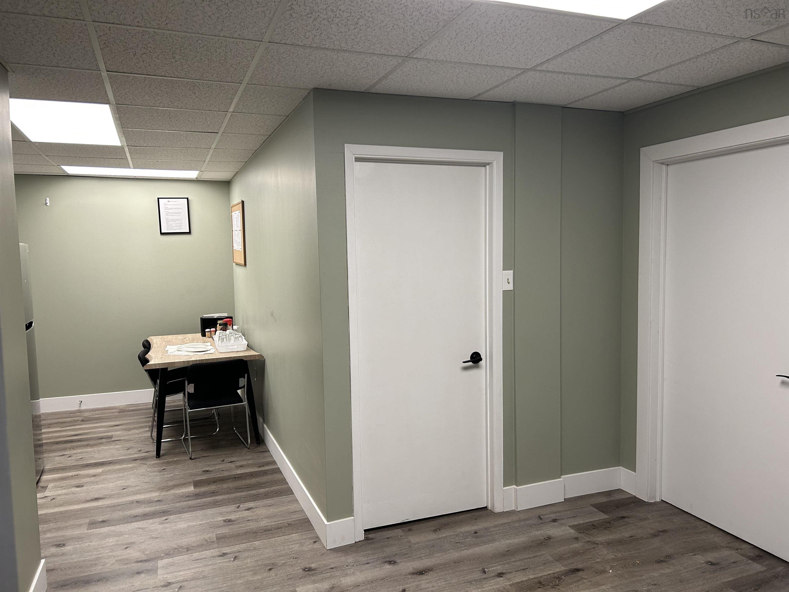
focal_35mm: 26
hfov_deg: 67.3
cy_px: 296
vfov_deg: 53.1
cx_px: 394
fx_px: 593
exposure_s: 1/120
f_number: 1.5
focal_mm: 5.7
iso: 125
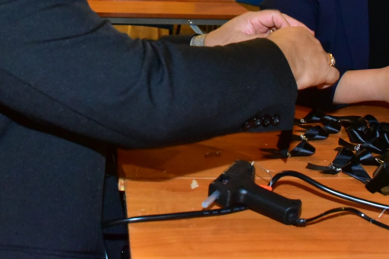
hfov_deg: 28.4
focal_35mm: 71
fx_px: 767
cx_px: 153
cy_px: -24
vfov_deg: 18.5
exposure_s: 1/100
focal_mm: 32
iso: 8000
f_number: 6.3
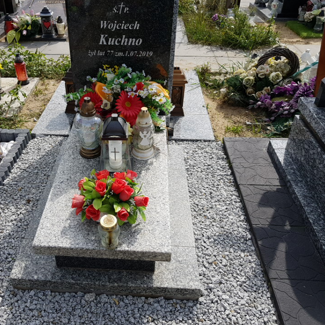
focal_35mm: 31
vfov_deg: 52.5
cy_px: 162
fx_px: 329
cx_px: 130
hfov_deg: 52.2
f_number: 1.7
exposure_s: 1/2500
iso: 50
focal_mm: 4.2
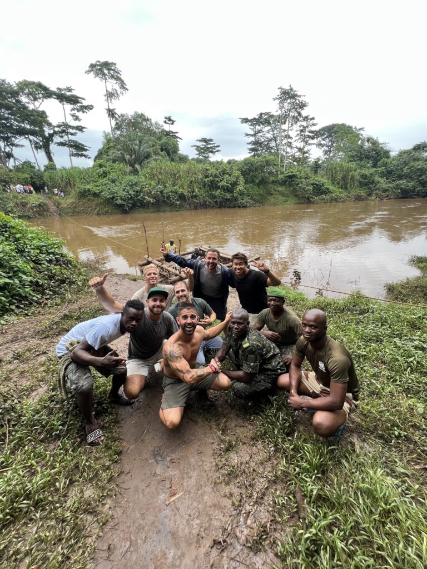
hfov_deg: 89.9
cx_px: 214
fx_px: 214
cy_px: 284
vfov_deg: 106.2
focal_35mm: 13
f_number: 1.8
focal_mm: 1.57
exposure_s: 1/113
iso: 32
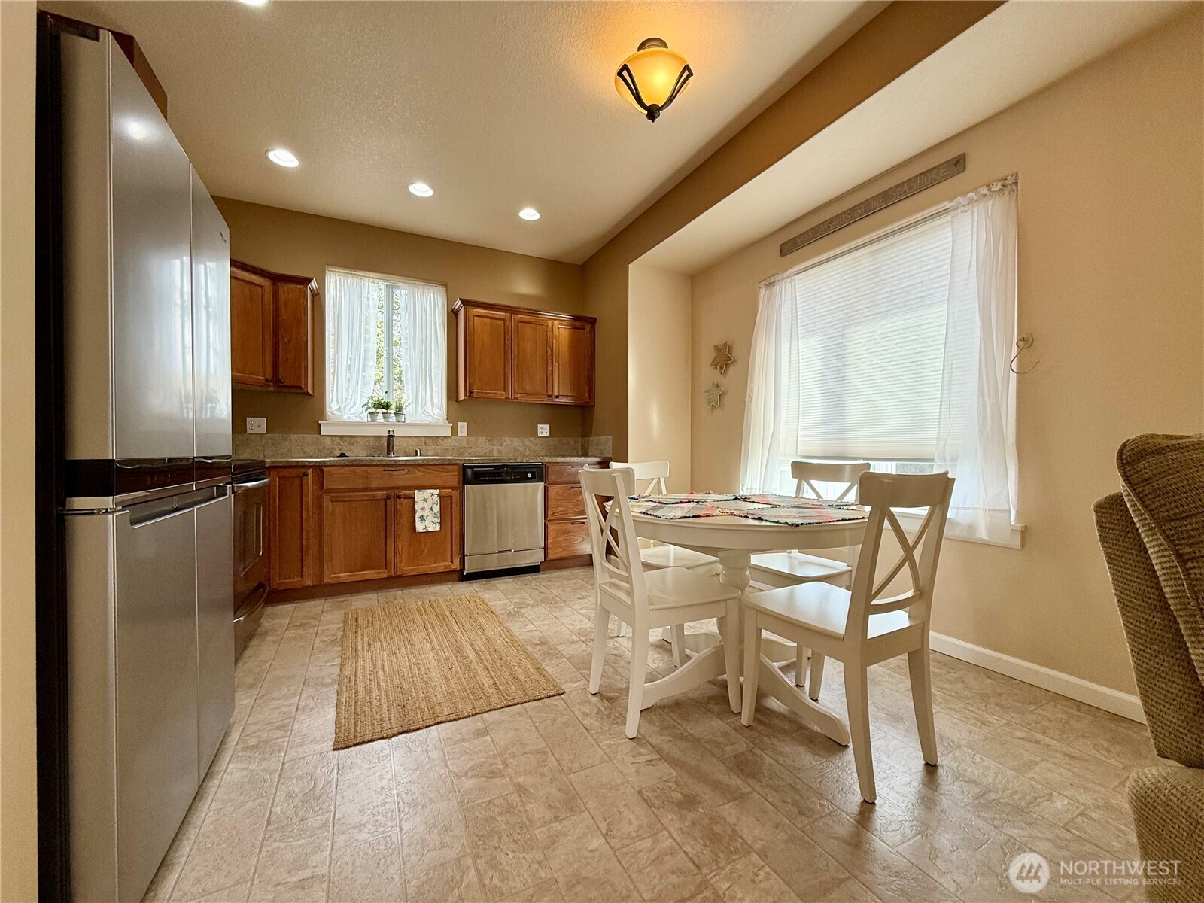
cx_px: 602
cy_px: 452
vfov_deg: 85.7
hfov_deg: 102.1
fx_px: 487
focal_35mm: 14
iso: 64
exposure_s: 1/133
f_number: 2.2
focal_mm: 2.22
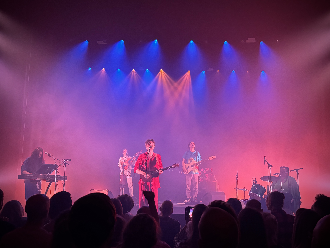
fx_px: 229
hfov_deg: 71.6
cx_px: 165
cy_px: 124
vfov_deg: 56.8
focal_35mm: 24
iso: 800
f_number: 1.78
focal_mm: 6.76
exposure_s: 1/51
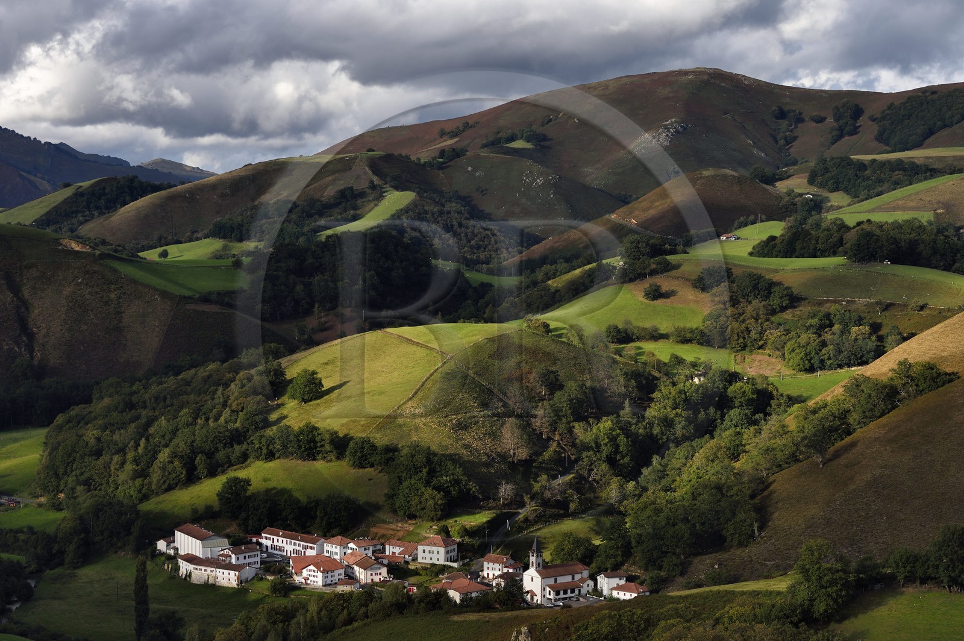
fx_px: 1873
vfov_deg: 19.4
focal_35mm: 70
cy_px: 320
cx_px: 482
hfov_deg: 28.9
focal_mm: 70
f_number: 10
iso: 200
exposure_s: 1/250
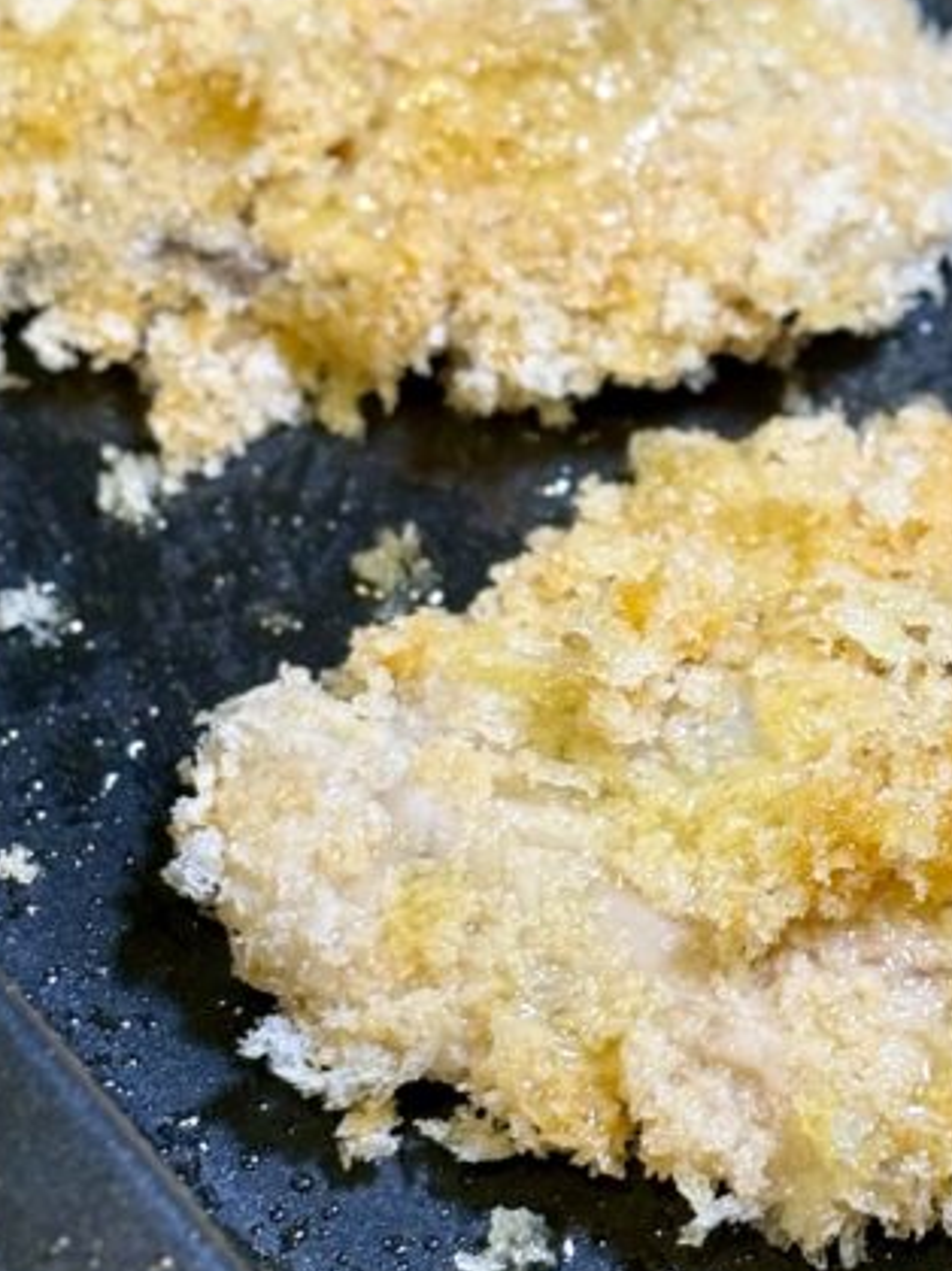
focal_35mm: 127
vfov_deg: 15.5
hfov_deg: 11.6
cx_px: 879
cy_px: 388
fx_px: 4659
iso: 50
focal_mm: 5.96
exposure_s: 1/84
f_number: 1.6
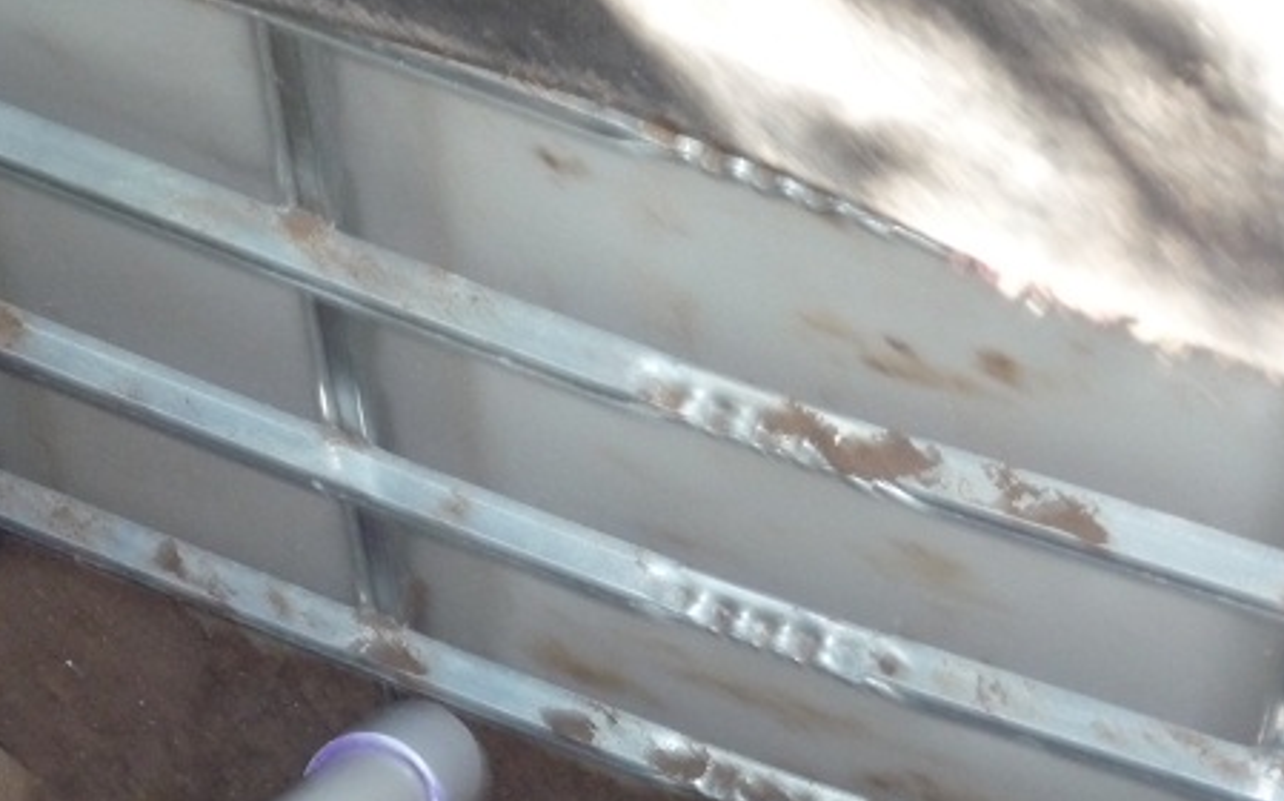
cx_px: 715
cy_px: 755
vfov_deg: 6.9
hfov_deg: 11.1
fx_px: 6610
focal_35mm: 189
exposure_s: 1/50
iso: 400
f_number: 5.7
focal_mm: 17.5
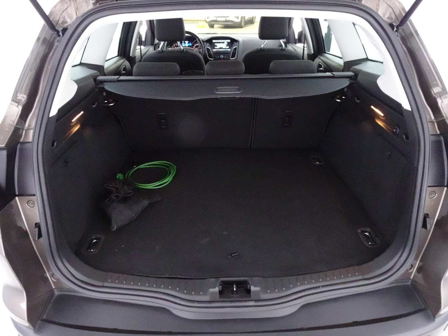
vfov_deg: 56.8
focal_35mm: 24
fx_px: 311
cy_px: 168
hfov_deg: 71.6
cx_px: 224
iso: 3200
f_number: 3.5
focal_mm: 4.25
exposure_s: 1/30
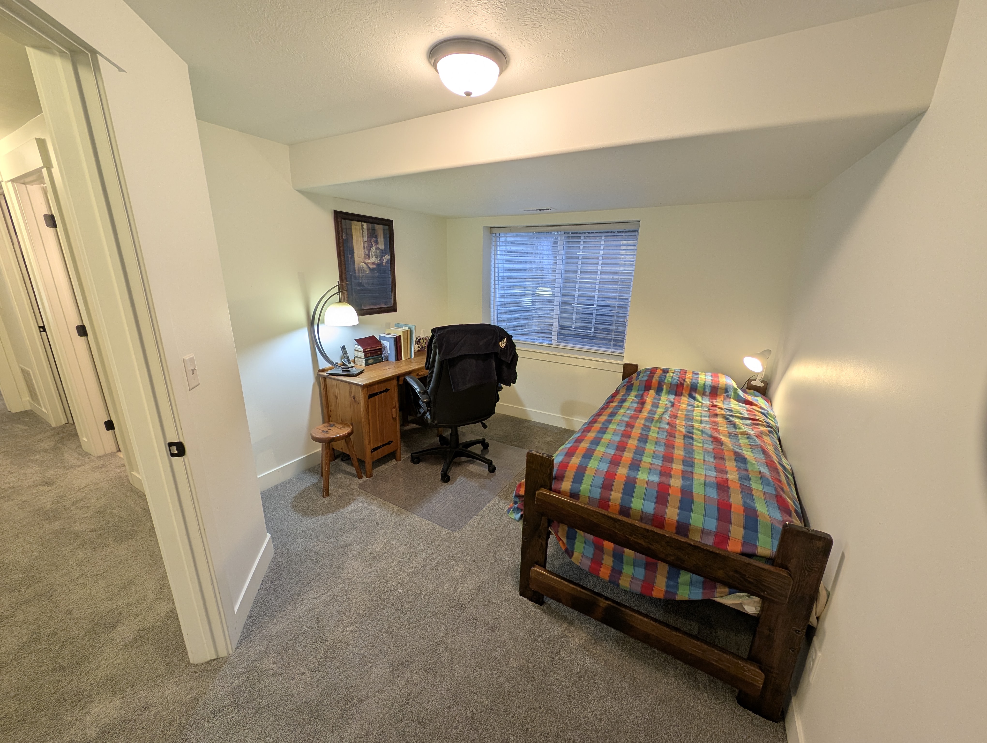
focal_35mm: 12
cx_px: 494
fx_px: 343
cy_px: 372
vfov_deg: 94.6
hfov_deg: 110.5
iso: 44
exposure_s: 1/24
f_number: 1.95
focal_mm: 2.23
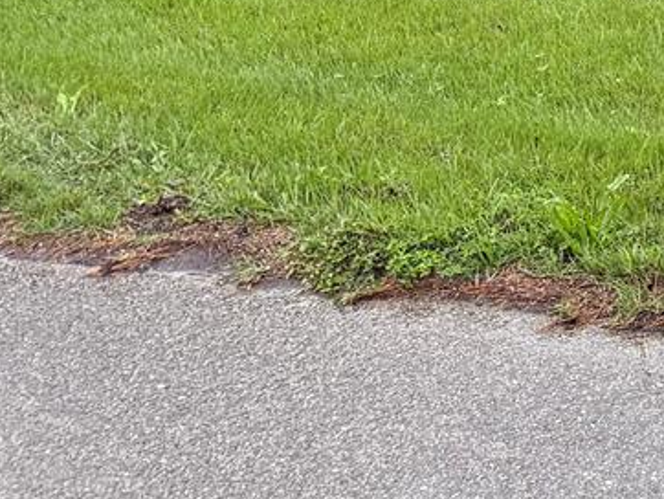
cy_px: -393
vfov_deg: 12.7
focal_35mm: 106
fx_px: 2035
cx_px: 1343
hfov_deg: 15.0
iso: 100
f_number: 1.78
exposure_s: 1/665
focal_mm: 6.76
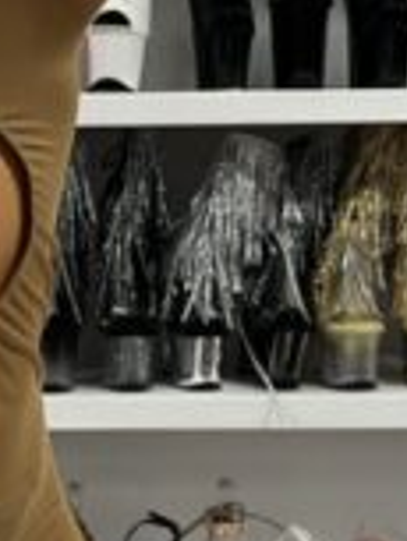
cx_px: -113
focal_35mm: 102
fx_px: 1597
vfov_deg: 19.2
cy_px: 205
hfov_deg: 14.0
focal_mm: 5.7
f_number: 1.5
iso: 125
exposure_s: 1/60
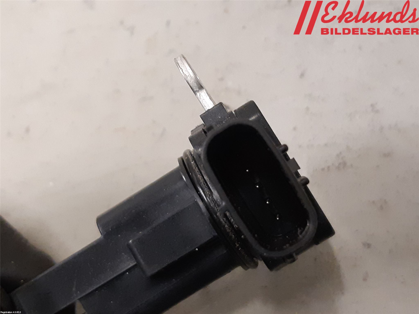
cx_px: 210
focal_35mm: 26
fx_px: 315
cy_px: 157
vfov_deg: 53.1
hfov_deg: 67.3
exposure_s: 1/50
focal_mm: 3.93
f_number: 1.7
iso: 320
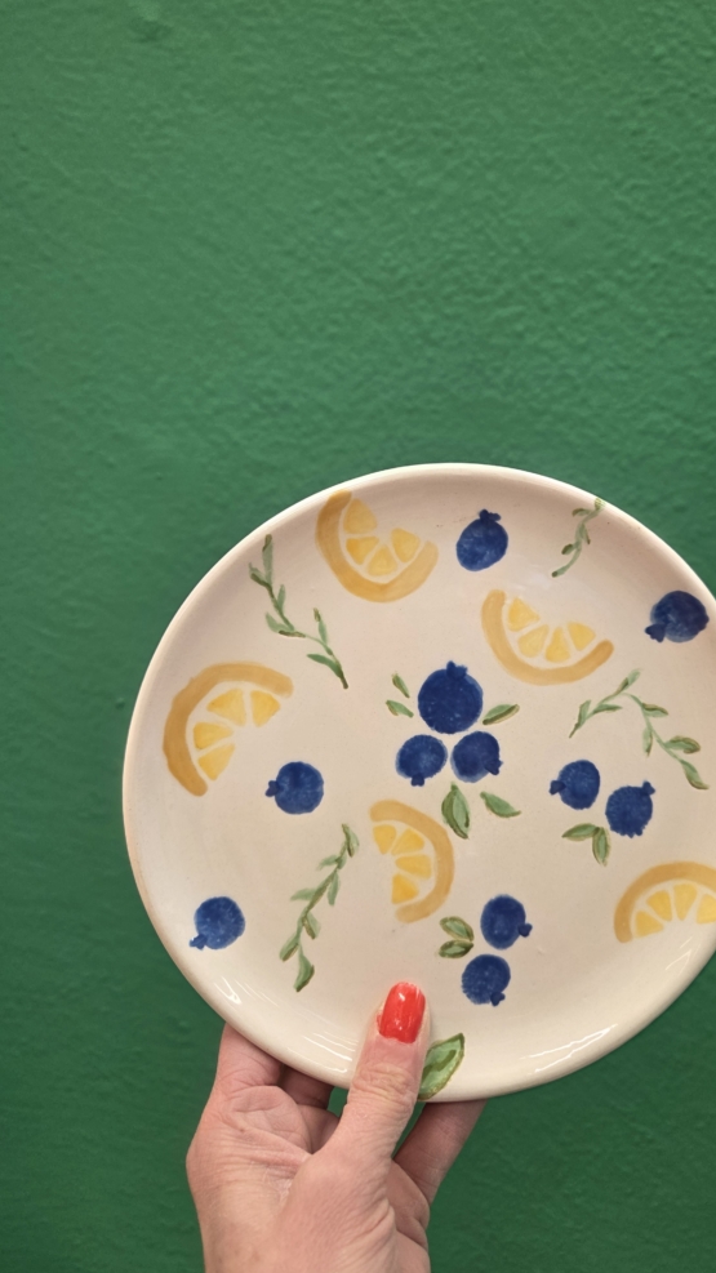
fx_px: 878
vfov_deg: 71.9
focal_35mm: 26
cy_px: 650
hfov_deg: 44.2
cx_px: 413
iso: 125
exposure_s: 1/100
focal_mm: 5.4
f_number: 1.8
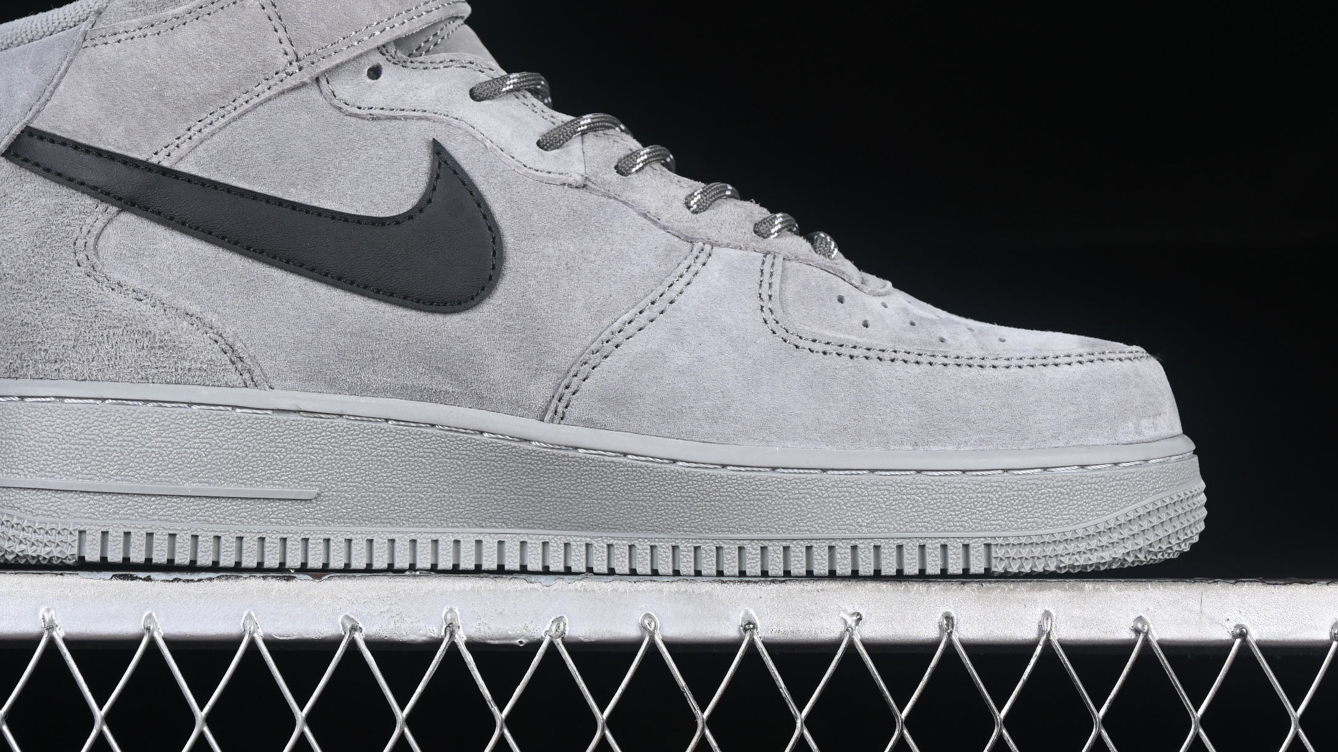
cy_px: 230
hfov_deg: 21.1
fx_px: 3583
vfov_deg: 12.0
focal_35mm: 101
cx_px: 558
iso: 160
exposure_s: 1/60
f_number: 7.1
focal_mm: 50
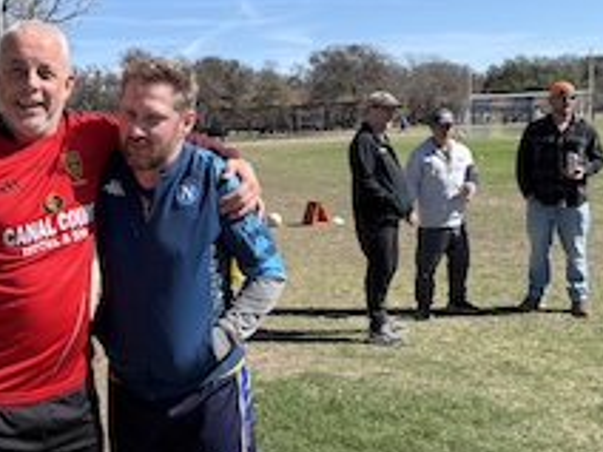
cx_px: 151
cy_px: 213
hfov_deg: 37.9
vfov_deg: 29.7
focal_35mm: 49
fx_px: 854
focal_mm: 5.96
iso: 50
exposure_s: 1/2451
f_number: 1.6
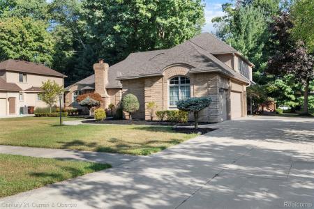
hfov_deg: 58.7
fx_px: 279
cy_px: 104
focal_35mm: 32
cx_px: 157
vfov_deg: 41.1
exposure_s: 1/30
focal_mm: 32
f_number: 8
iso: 100
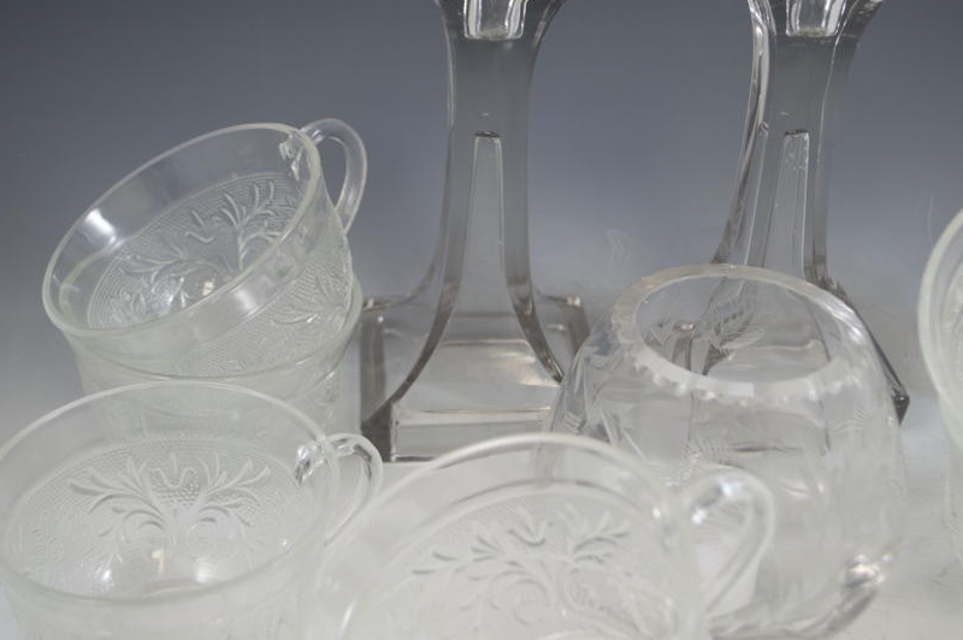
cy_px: 241
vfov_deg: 22.5
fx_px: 1604
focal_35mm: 60
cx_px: 531
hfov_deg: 33.4
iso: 400
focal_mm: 32
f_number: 4.8
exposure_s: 1/50
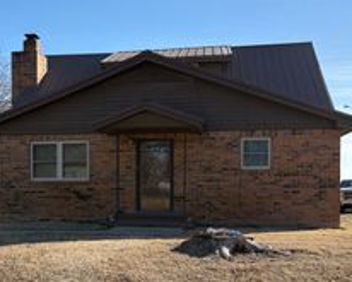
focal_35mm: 53
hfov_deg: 34.9
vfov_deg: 28.4
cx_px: 105
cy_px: 191
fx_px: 552
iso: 50
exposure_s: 1/2538
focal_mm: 5.96
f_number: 1.6
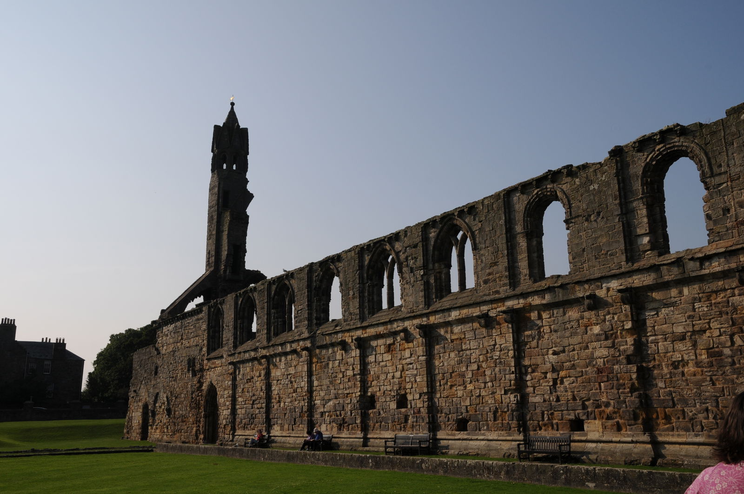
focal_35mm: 33
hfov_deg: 57.3
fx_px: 681
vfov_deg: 39.9
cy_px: 247
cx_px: 372
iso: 200
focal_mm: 22
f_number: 11
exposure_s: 1/500
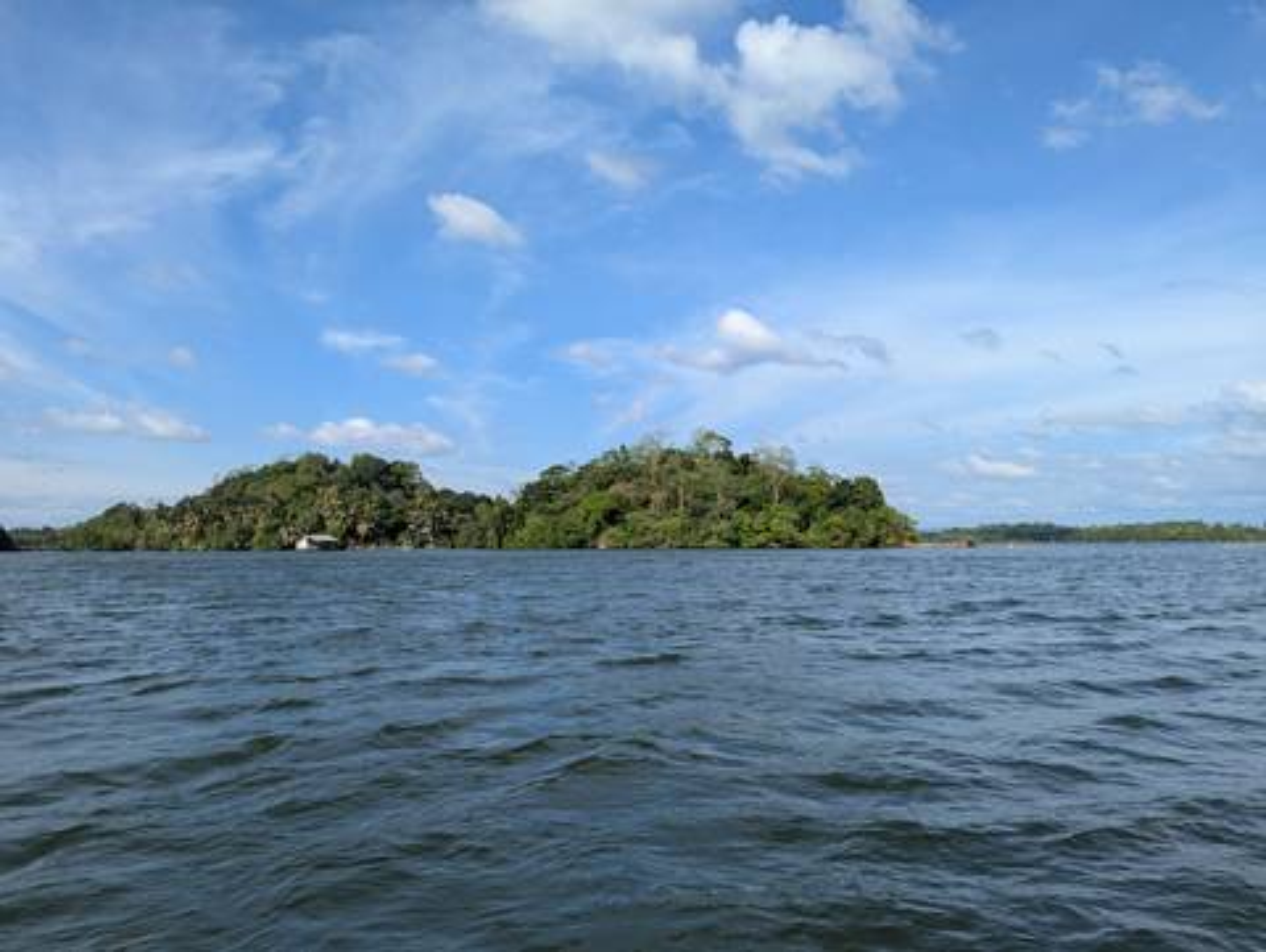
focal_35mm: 24
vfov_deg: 56.9
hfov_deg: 71.5
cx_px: 633
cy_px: 476
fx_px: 879
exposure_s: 1/2137
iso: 45
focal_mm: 6.81
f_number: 1.85
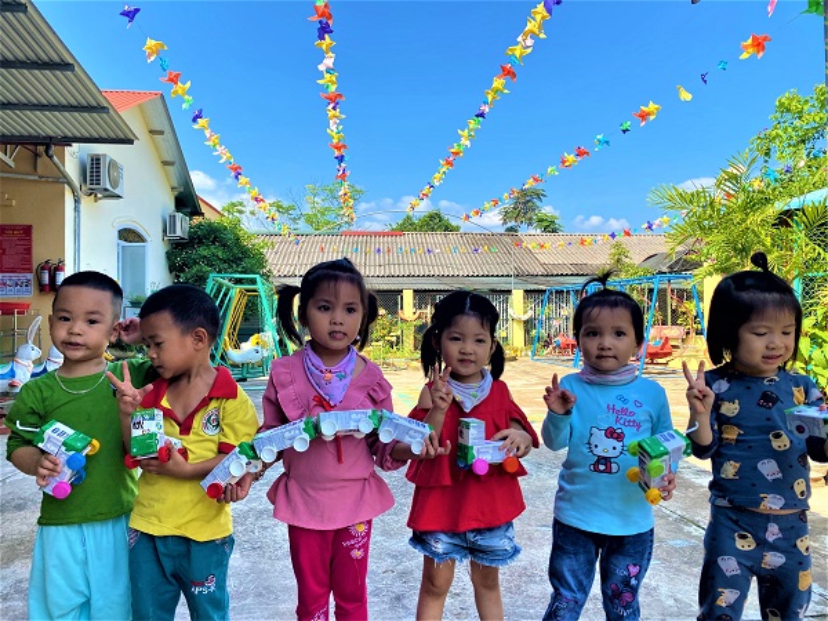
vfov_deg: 53.1
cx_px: 414
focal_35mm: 26
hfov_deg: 67.3
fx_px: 622
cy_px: 310
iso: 32
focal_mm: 4.25
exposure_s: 1/905
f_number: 1.8
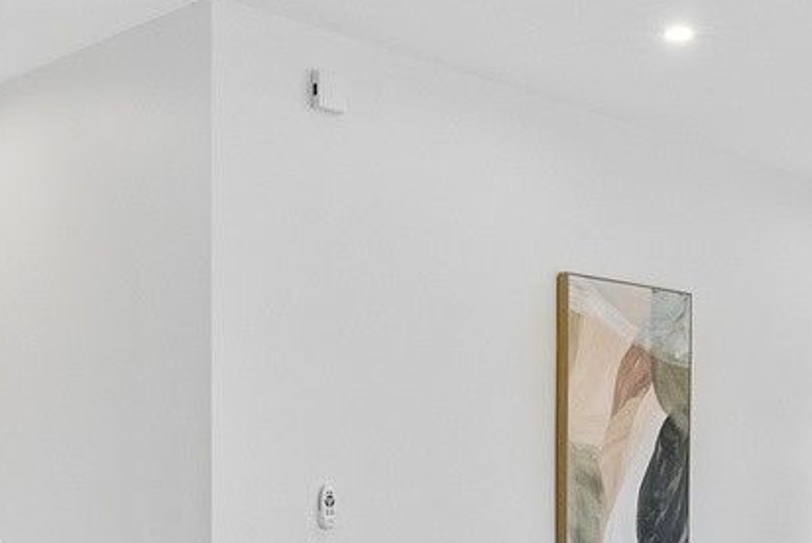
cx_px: 509
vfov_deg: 21.2
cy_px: 536
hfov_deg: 32.2
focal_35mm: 62
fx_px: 1399
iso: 400
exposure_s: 1/10
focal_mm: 16
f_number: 9
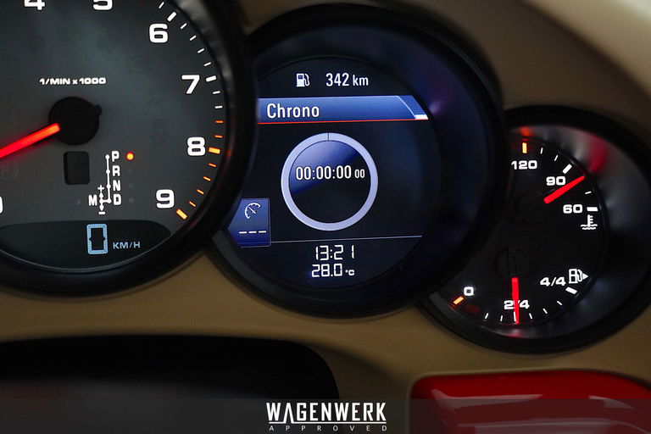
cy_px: 217
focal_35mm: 51
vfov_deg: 26.5
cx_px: 326
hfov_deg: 38.9
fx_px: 922
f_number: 4
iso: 4000
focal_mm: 51
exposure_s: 1/20
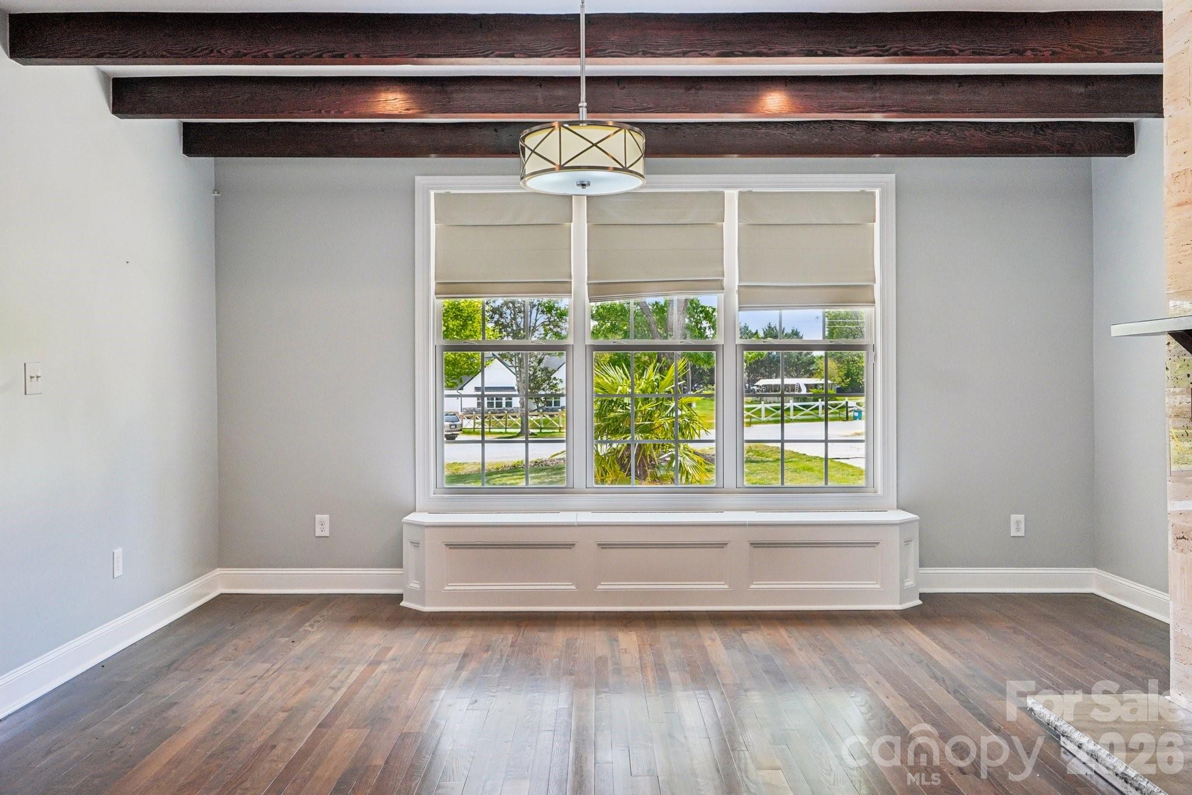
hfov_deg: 61.9
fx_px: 993
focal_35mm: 30
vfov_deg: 43.6
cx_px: 596
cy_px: 398
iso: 320
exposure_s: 1/30
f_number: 8
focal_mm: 20
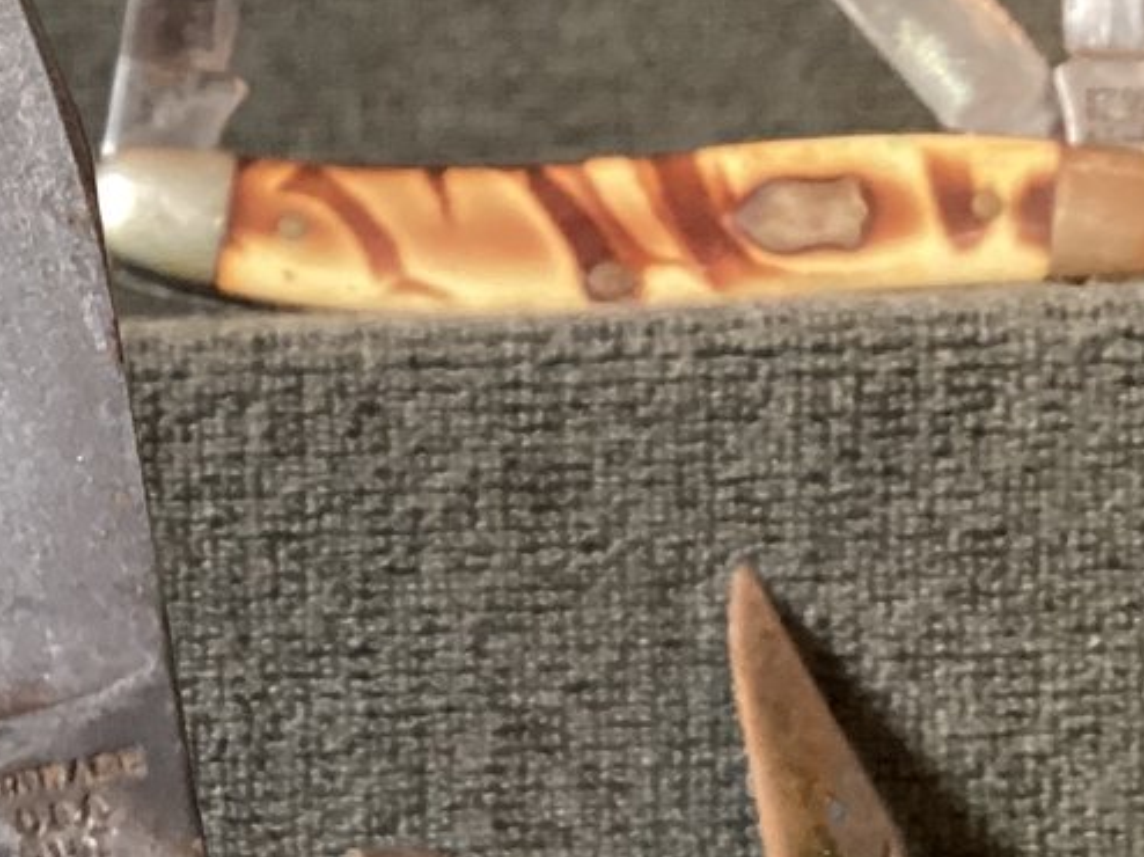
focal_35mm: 95
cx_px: 105
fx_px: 3138
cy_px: 770
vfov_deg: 15.4
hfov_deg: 20.2
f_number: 2.4
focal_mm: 3.3
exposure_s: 1/33
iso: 250
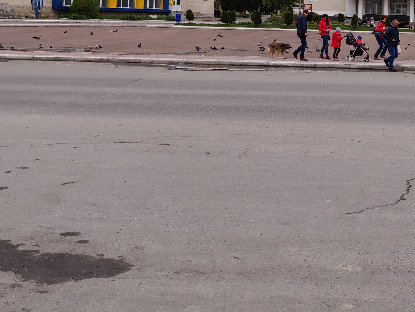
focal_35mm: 60
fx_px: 719
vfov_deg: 23.2
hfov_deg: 31.5
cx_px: 320
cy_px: -14
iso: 100
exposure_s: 1/2045
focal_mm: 4.25
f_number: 1.7
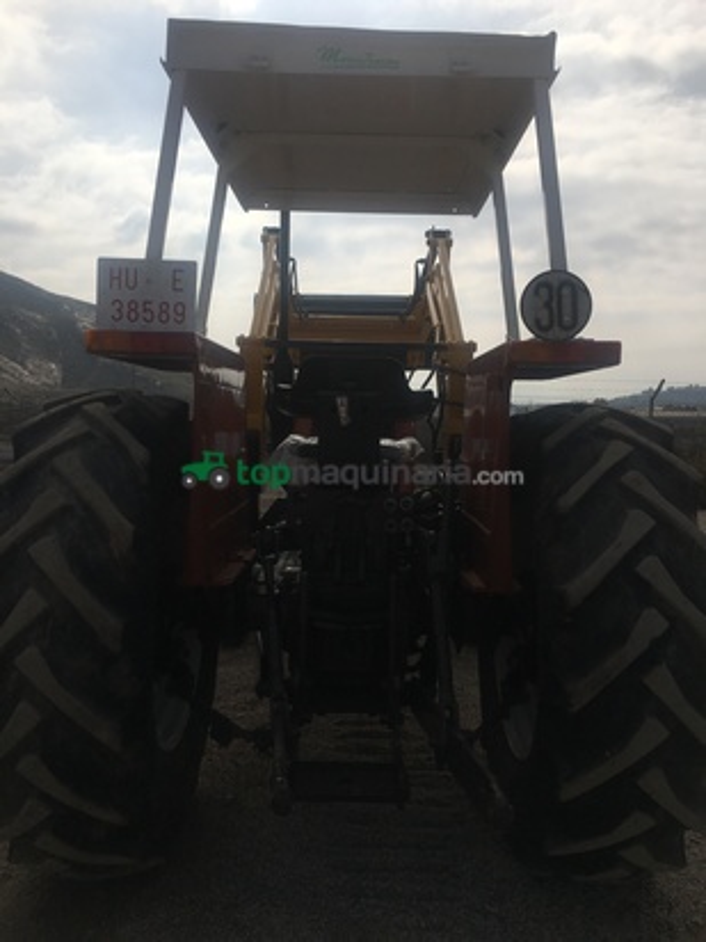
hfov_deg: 48.2
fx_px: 789
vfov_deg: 61.7
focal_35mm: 29
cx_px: 353
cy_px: 471
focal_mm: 4.15
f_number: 2.2
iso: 25
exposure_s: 1/6993
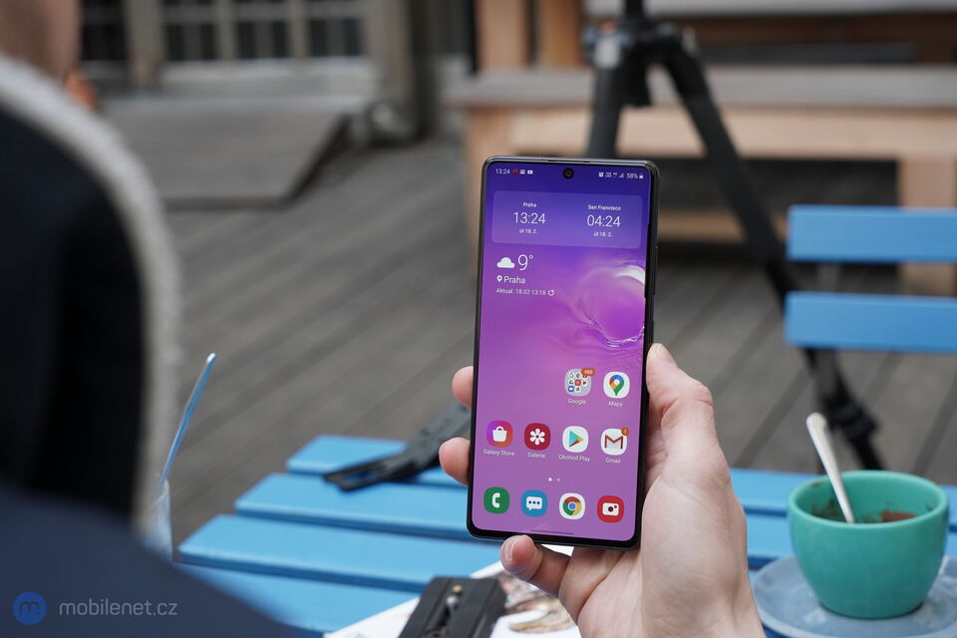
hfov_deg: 28.8
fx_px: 1861
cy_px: 319
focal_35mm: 70
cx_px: 478
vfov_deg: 19.5
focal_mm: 70
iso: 1000
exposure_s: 1/200
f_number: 7.1
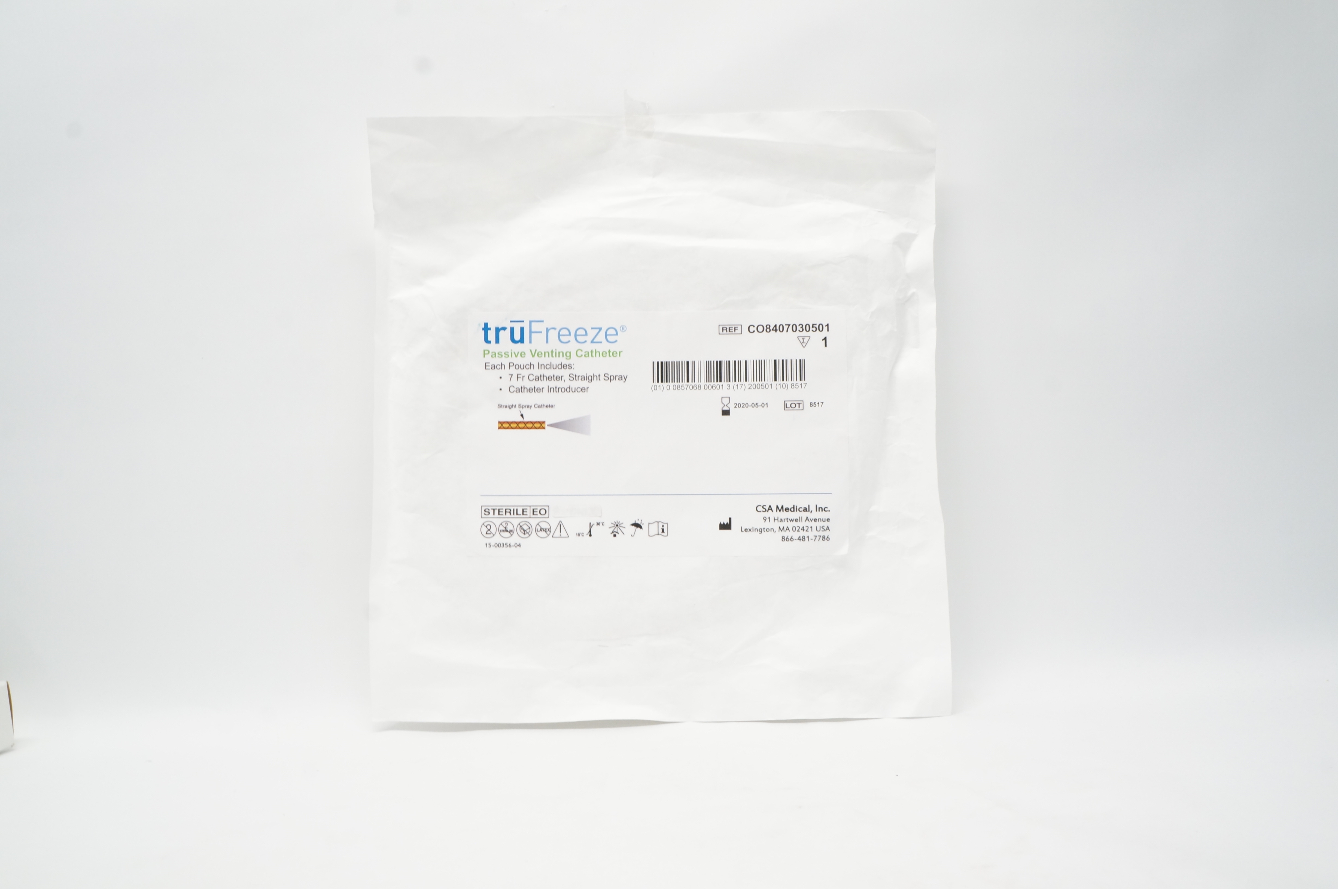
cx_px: 669
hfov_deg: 67.4
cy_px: 444
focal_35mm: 27
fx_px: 1002
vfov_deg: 47.8
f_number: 11
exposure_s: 1/20
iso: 800
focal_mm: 18
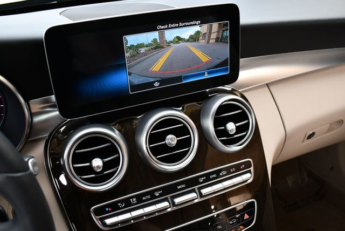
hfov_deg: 53.1
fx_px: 345
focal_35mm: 36
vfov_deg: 36.9
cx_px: 172
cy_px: 116
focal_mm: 18
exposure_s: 1/250
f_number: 3.5
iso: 400
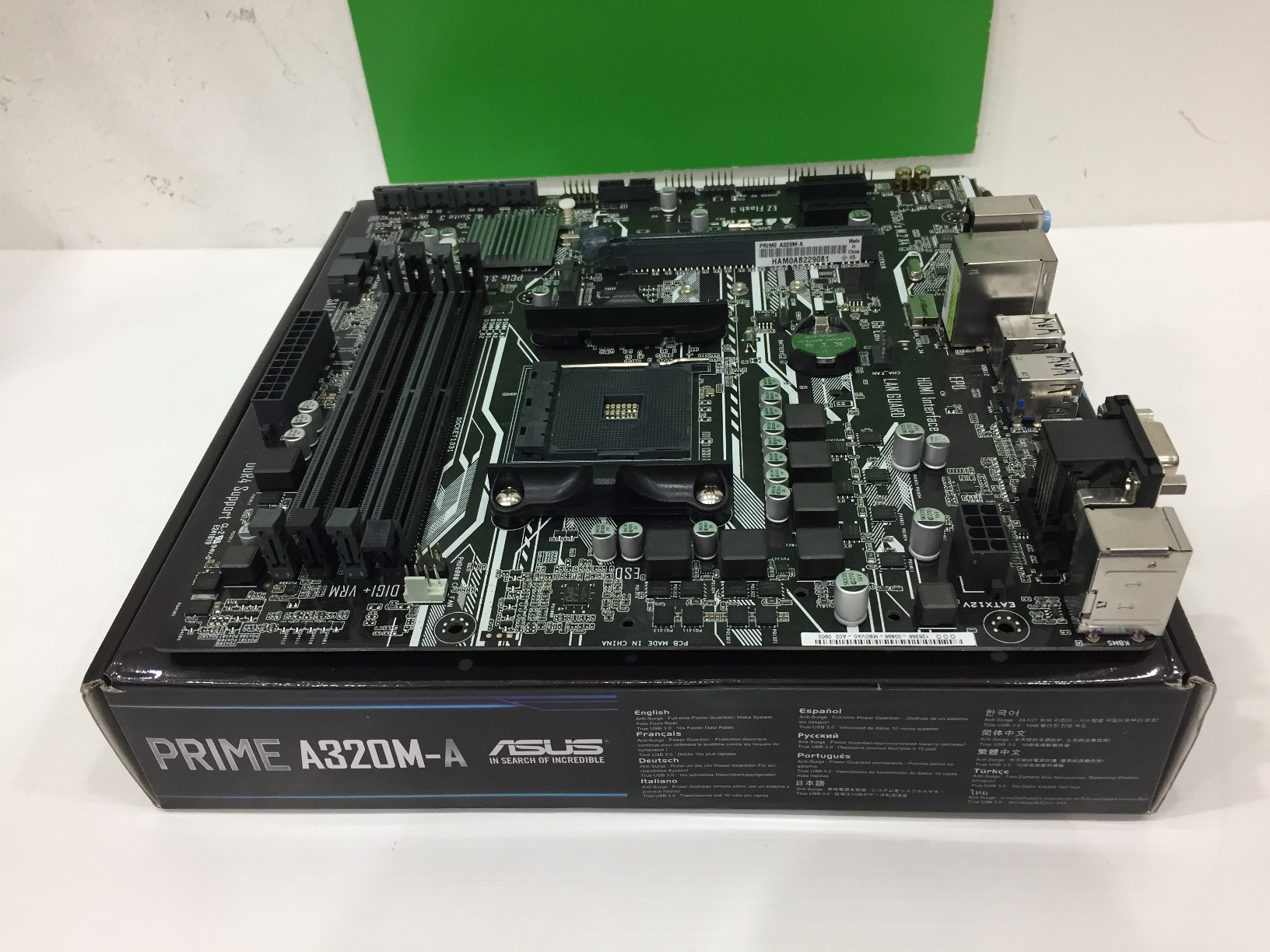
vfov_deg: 48.2
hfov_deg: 61.7
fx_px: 1064
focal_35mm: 29
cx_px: 635
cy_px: 476
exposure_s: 1/33
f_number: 2.2
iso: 100
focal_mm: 4.15
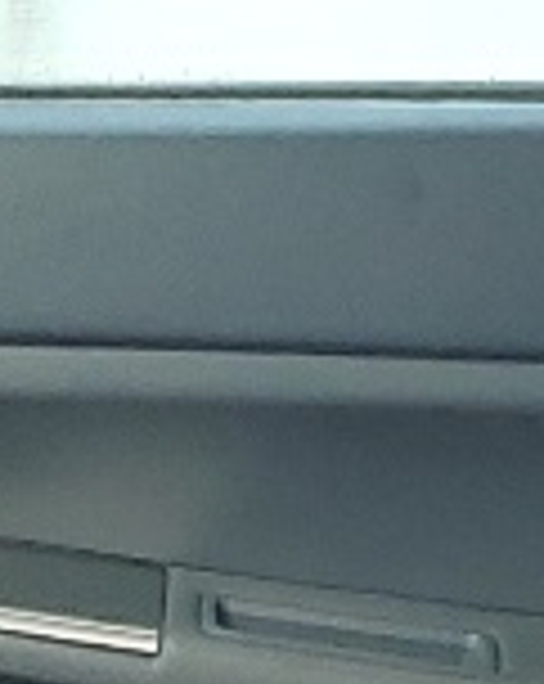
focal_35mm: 268
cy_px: 1377
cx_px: 373
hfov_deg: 5.8
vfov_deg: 7.0
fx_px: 5410
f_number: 1.5
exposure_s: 1/476
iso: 50
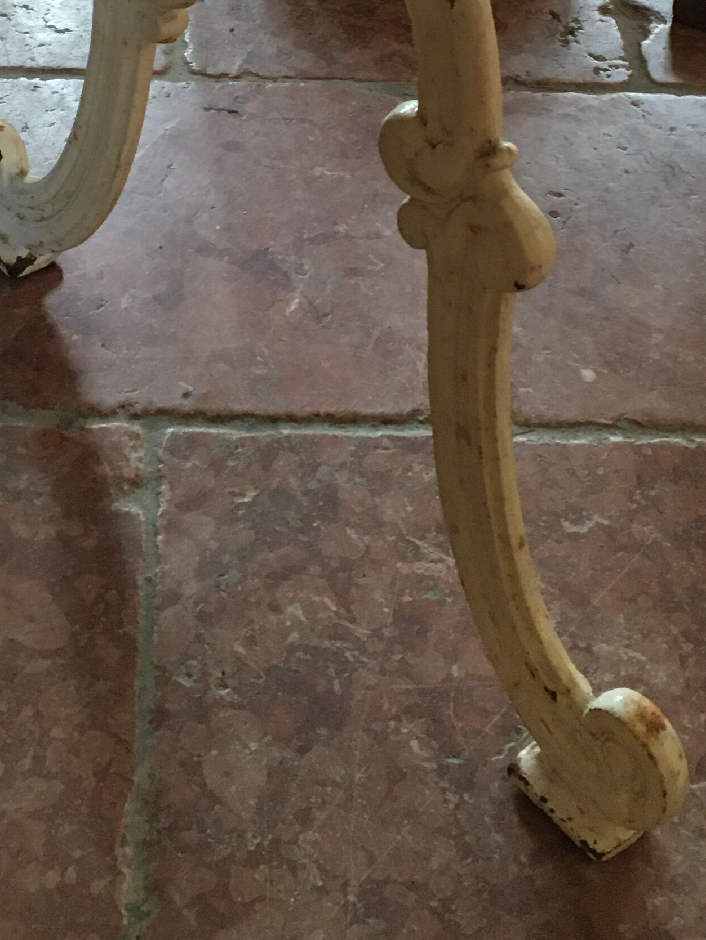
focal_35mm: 70
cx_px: 295
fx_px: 1903
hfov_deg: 21.0
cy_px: -85
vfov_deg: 25.8
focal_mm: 4.15
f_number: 2.2
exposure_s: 1/33
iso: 200
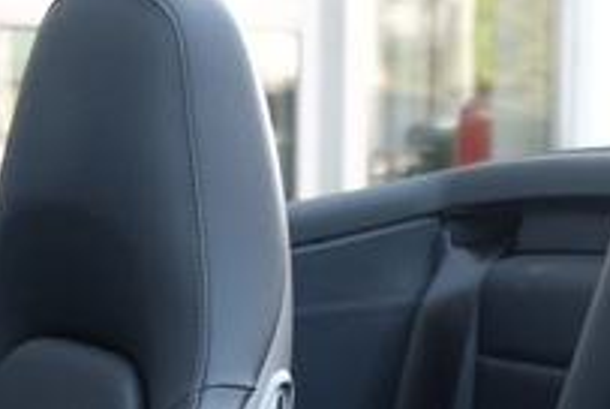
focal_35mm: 151
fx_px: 2562
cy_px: 379
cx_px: 715
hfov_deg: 13.2
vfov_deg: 9.1
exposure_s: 1/140
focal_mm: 26.5
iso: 200
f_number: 3.2
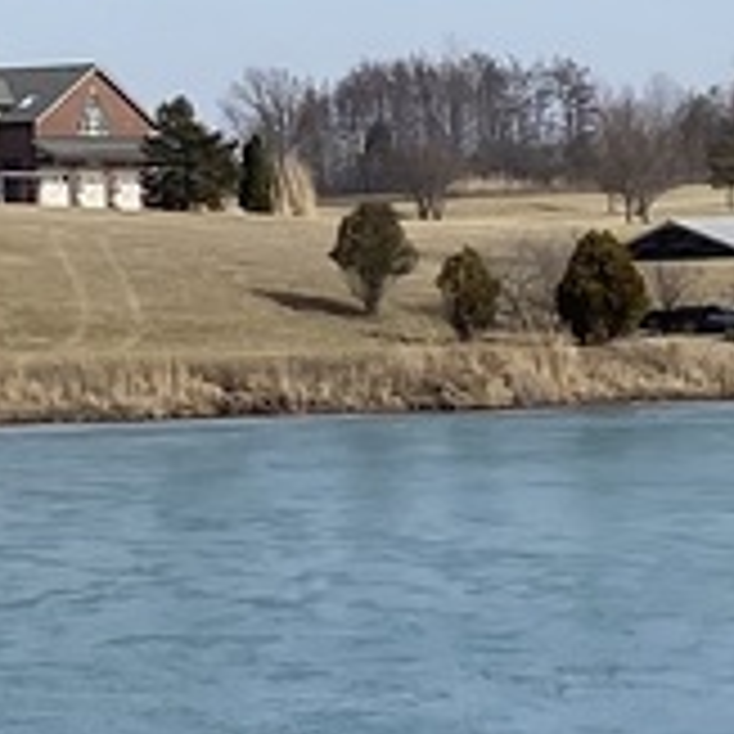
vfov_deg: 8.6
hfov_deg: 8.6
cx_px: 239
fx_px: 4870
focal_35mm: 203
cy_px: 50
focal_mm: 4.25
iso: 32
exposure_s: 1/4115
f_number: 1.8
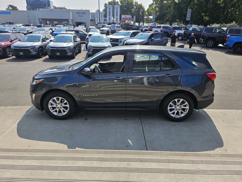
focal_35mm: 23
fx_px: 161
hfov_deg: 73.9
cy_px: 91
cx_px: 121
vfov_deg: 58.9
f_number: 1.7
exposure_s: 1/1041
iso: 20
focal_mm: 6.3
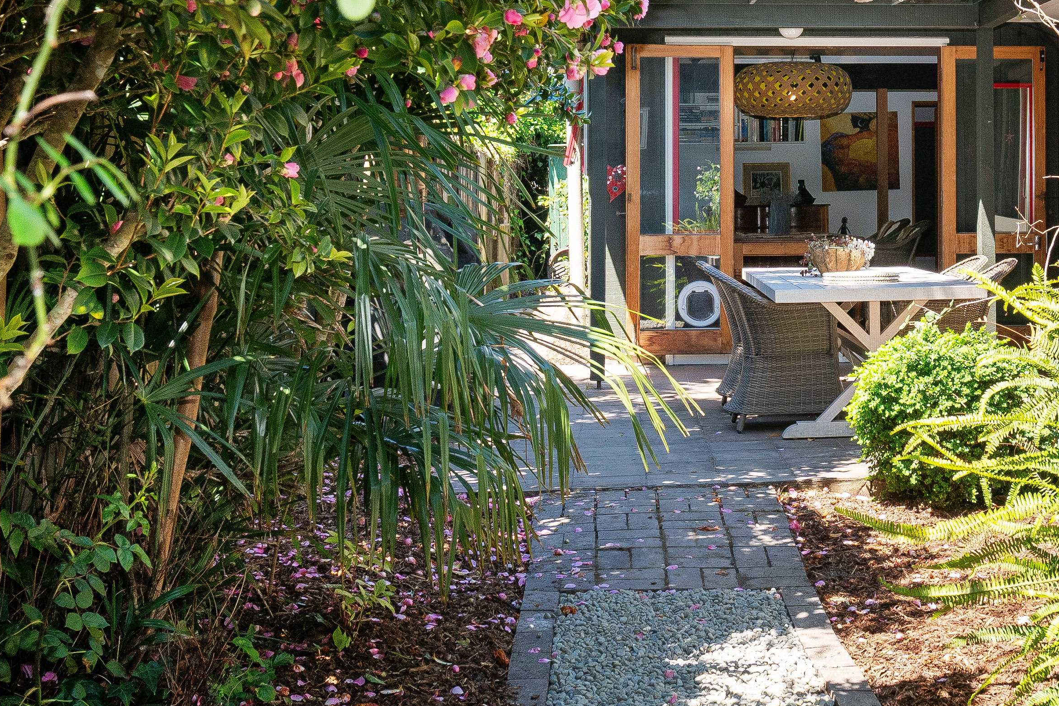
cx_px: 790
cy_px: 181
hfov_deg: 33.8
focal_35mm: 58
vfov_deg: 23.2
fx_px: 1706
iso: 160
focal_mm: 23
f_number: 8
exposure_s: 1/125
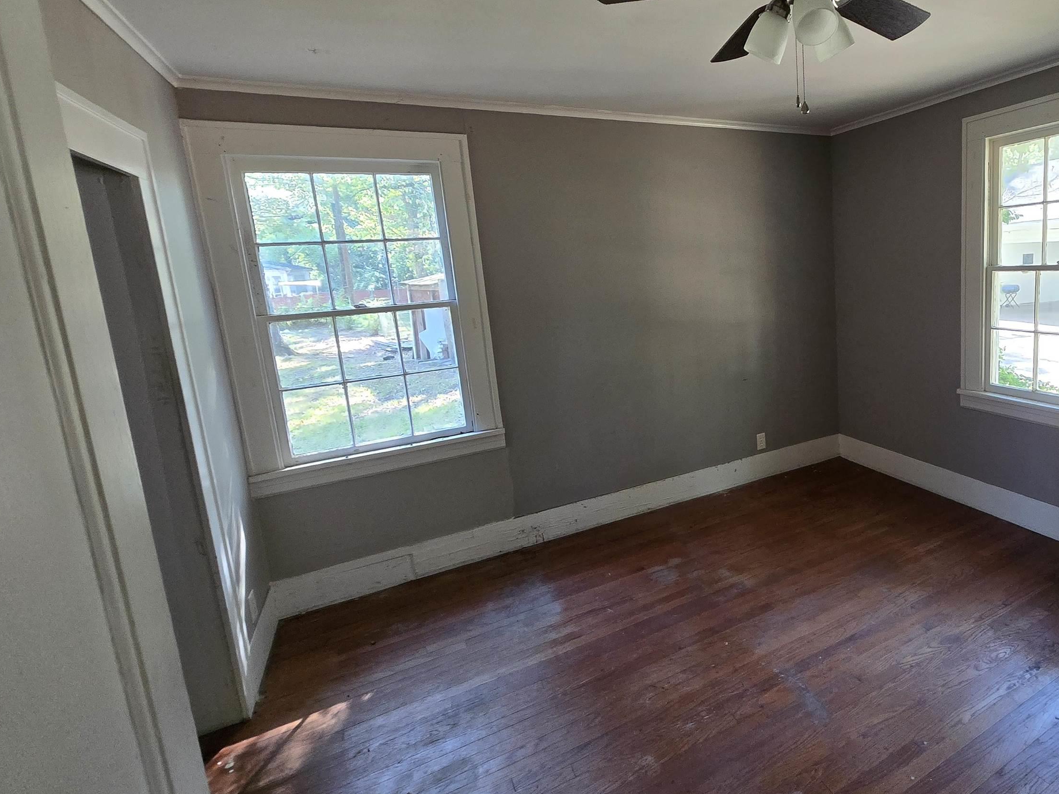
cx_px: 727
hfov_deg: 84.0
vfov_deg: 71.3
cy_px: 348
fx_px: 551
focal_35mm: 18
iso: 250
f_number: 2.2
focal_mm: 1.7
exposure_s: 1/60
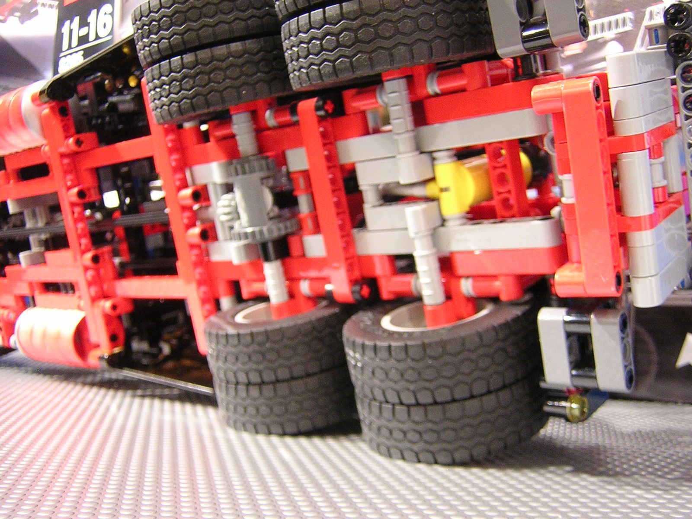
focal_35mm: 36
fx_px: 720
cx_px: 346
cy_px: 260
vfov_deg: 39.7
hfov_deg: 51.4
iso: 324
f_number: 2.6
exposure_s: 1/2.9
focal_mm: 4.7
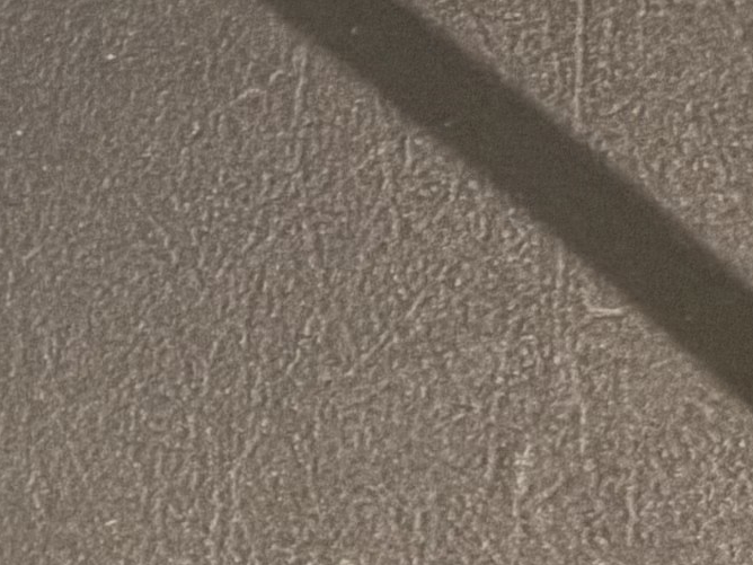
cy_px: 1145
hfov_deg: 10.3
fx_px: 3415
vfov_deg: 8.9
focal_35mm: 157
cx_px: -1232
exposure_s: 1/20
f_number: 1.6
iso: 1000
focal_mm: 5.96
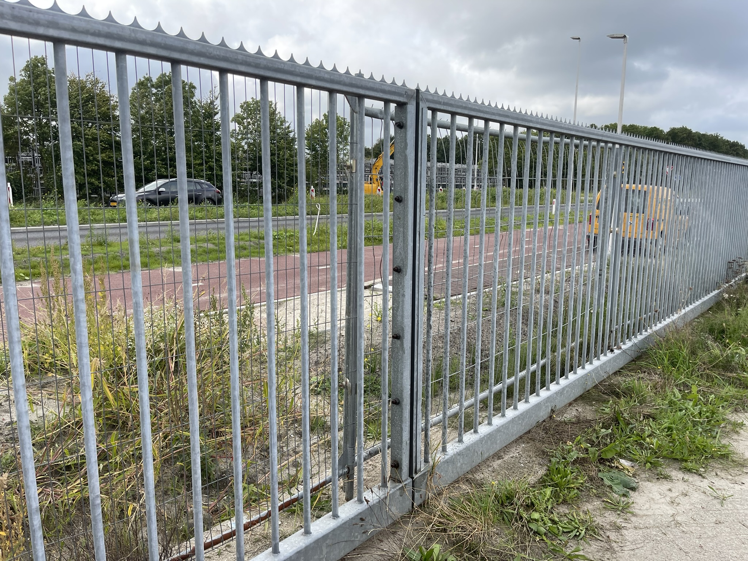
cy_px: 280
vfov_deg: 54.9
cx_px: 374
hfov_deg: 69.4
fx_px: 540
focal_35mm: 25
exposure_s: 1/1038
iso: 32
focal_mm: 5.1
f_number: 1.6
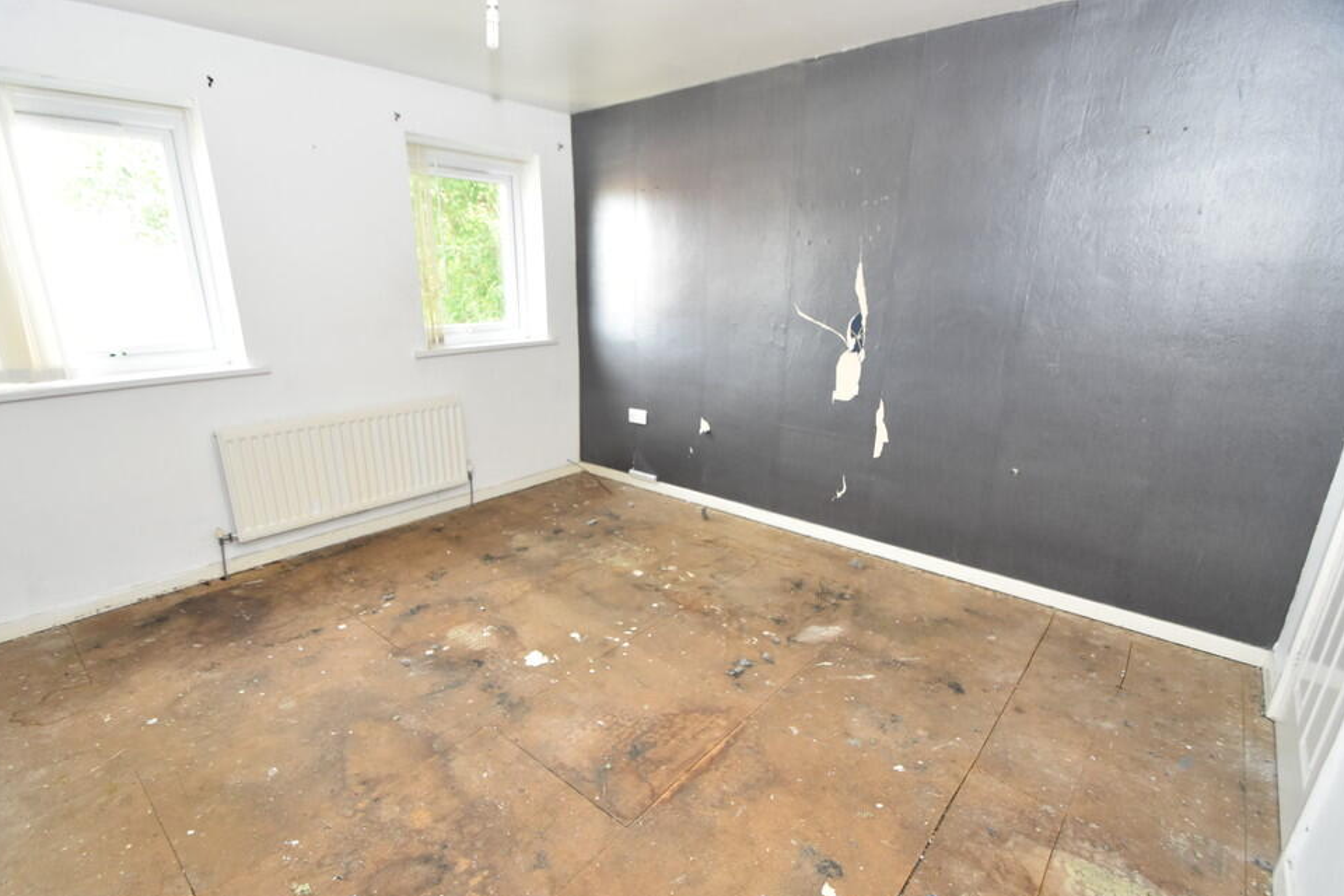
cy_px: 477
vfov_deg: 73.7
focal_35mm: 16
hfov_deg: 96.6
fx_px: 597
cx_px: 634
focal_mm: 10
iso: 800
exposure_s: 1/100
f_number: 5
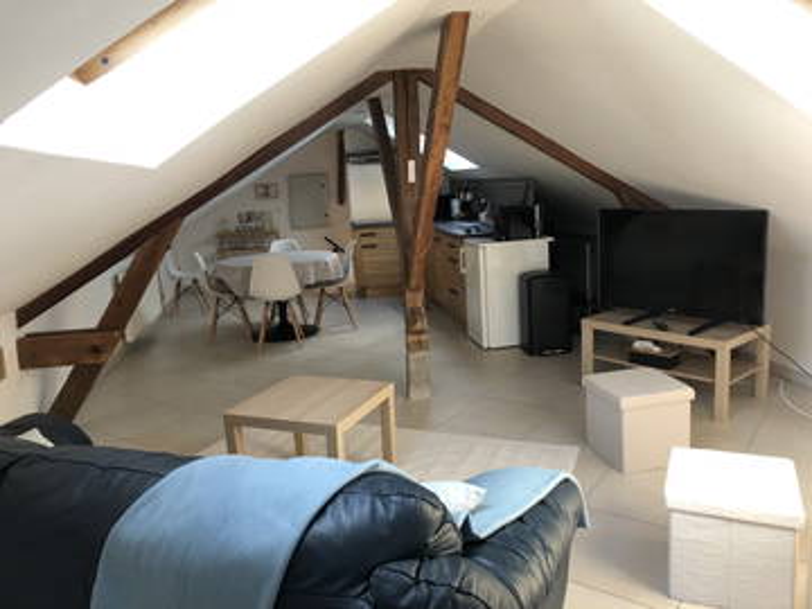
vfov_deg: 49.7
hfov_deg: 63.4
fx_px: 657
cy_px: 304
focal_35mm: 28
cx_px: 406
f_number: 1.8
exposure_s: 1/30
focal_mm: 3.99
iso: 25
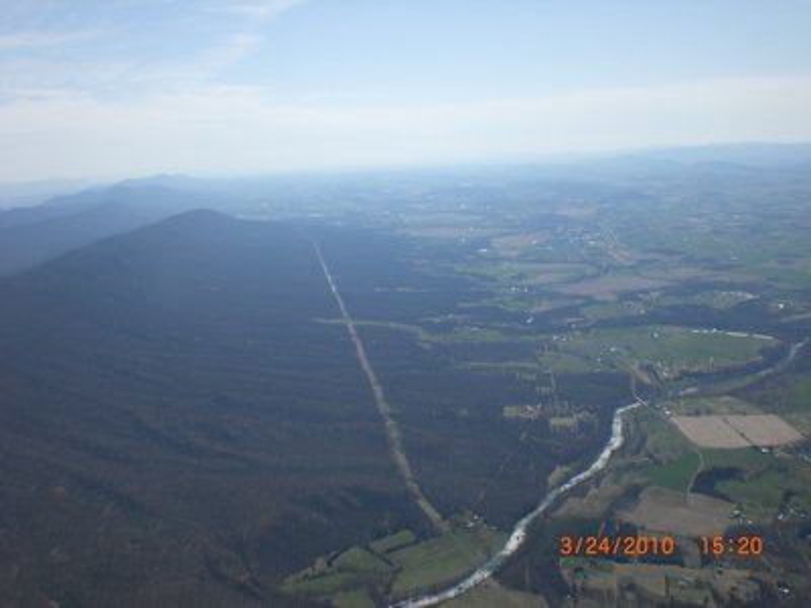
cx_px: 406
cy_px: 304
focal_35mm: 38
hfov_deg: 49.0
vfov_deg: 37.7
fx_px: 890
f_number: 4.4
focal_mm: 6.3
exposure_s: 1/1000
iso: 50
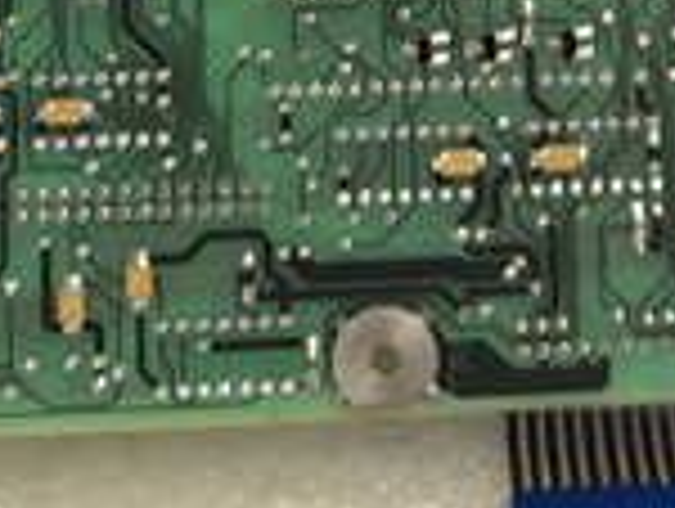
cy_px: -346
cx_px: 441
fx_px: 2109
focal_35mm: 108
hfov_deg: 18.1
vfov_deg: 12.7
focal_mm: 3.95
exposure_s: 1/50
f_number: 1.8
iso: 160
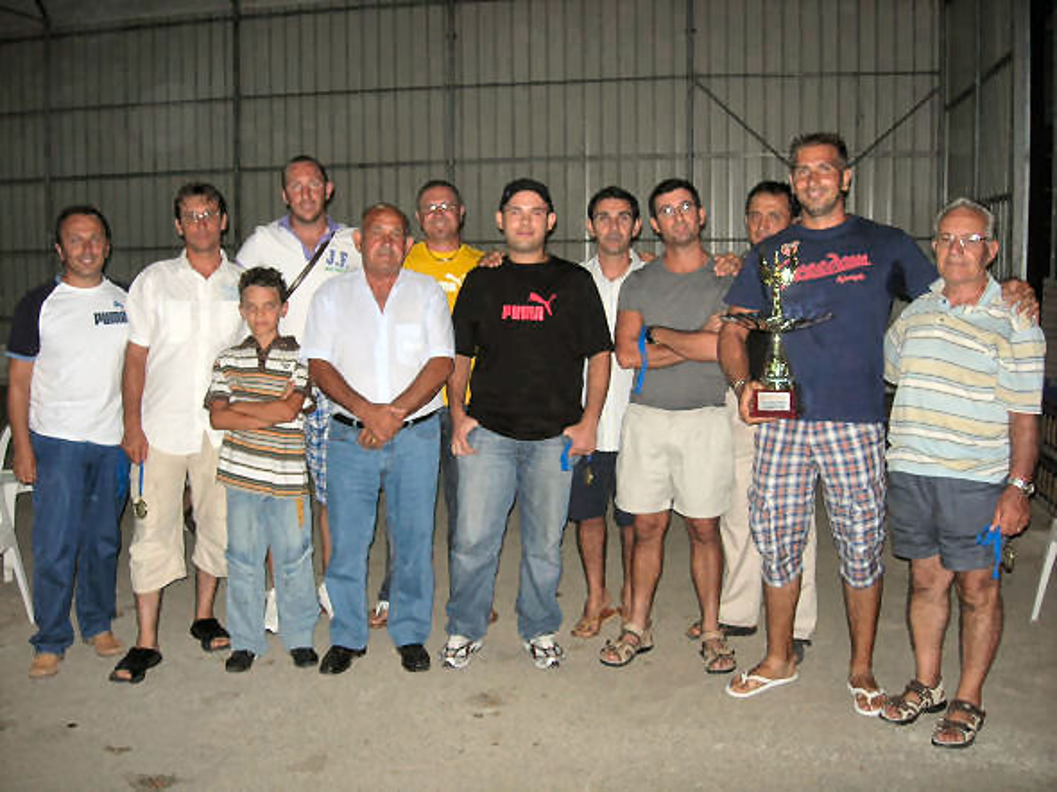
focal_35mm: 38
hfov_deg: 49.0
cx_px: 528
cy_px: 396
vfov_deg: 37.7
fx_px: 1160
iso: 83
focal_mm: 7.8
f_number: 2.8
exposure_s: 1/60.1
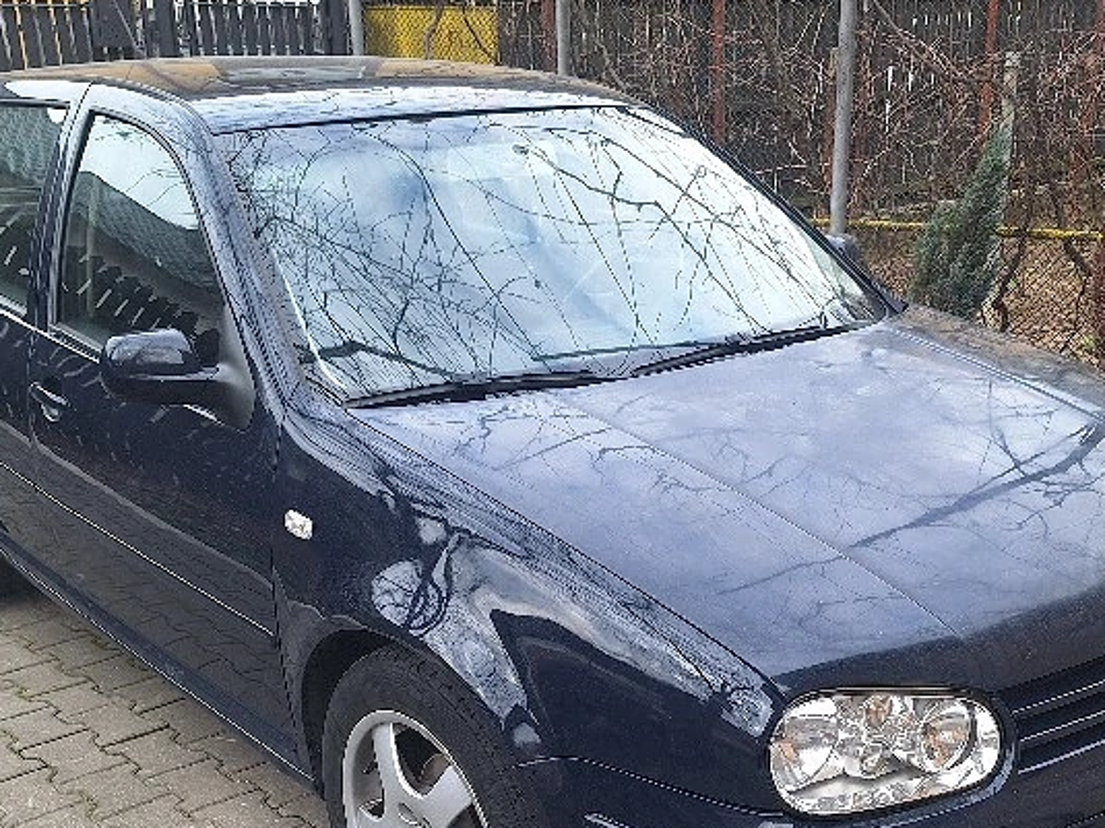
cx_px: 630
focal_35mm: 43
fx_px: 1372
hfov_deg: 43.8
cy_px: 640
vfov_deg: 32.8
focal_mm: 5.54
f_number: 1.8
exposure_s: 1/196
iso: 40
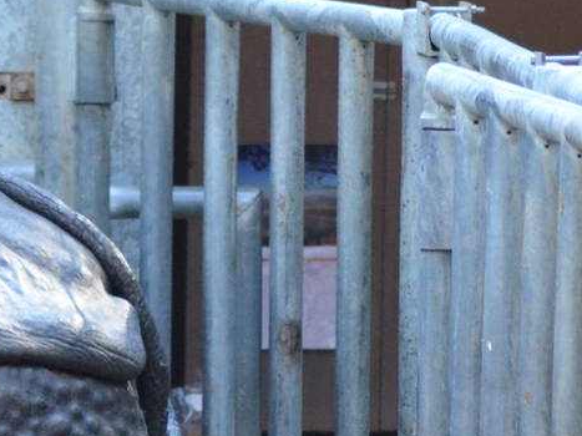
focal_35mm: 814
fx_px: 13676
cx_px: -54
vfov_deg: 1.8
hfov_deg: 2.4
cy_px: 594
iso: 3200
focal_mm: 165
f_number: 4.5
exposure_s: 1/320
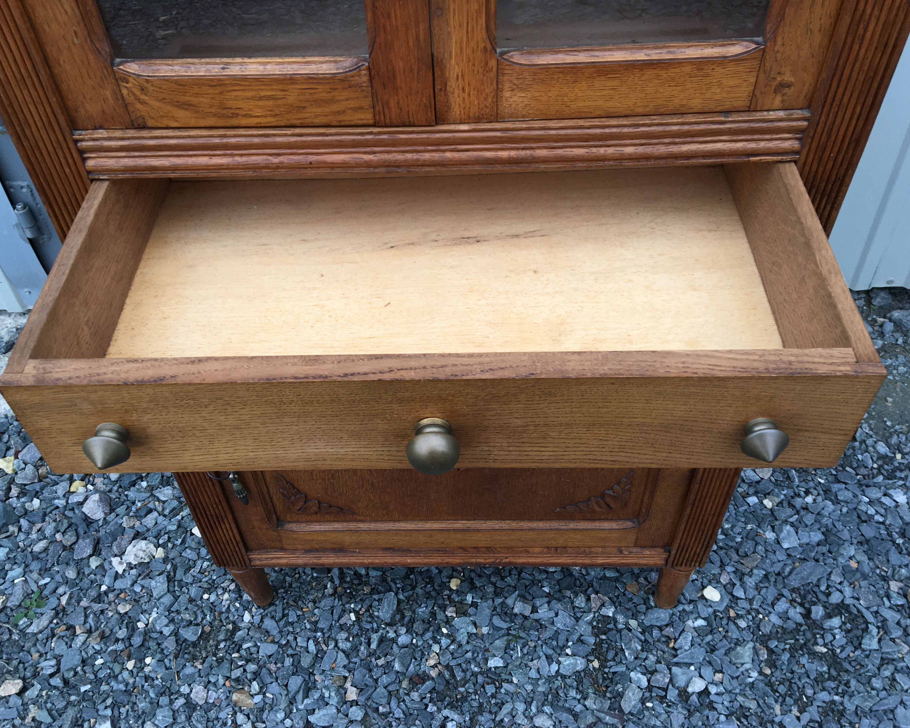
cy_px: 370
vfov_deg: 47.1
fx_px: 835
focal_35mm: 31
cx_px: 435
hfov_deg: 57.2
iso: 40
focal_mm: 4.15
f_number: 2.2
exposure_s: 1/100
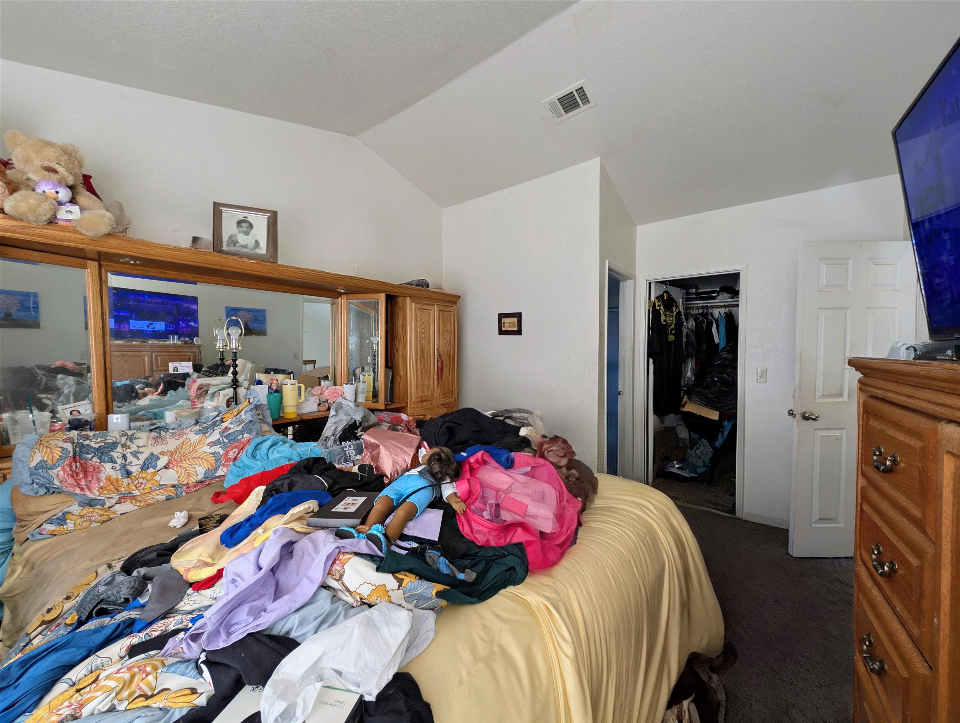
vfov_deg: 94.6
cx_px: 480
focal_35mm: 12
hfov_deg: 110.5
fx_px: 333
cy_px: 362
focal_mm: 2.02
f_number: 1.7
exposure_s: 1/33.4
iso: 50
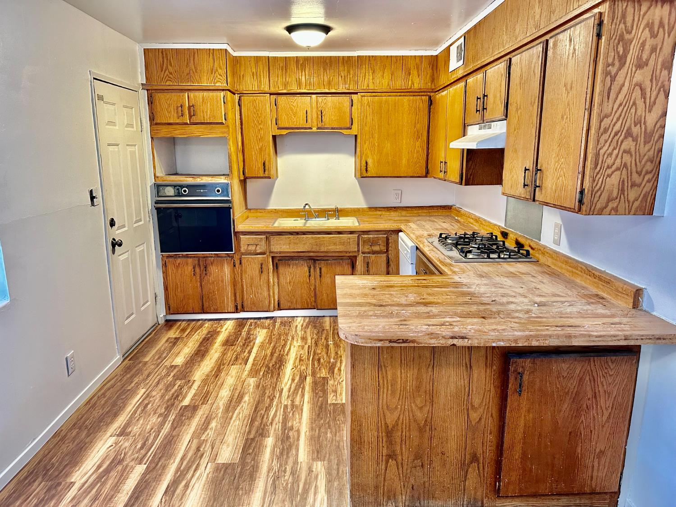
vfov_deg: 56.8
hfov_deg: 71.6
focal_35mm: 24
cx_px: 338
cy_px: 254
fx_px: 469
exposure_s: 1/60
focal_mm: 6.86
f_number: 1.78
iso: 320
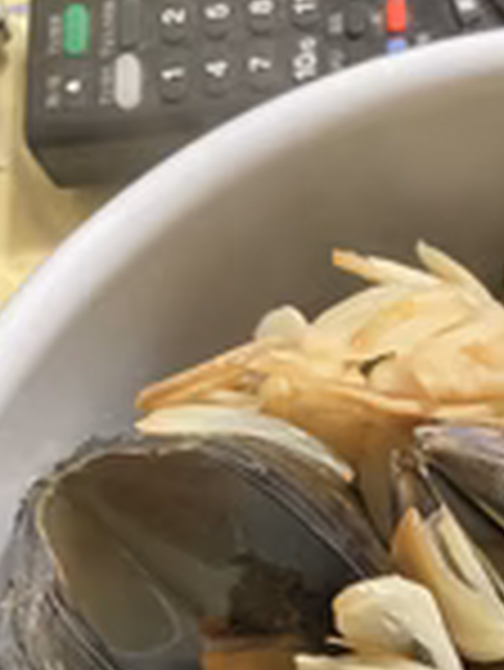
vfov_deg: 24.6
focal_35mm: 75
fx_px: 1454
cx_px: 621
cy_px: 688
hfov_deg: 18.5
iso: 400
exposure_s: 1/30
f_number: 1.8
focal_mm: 3.99
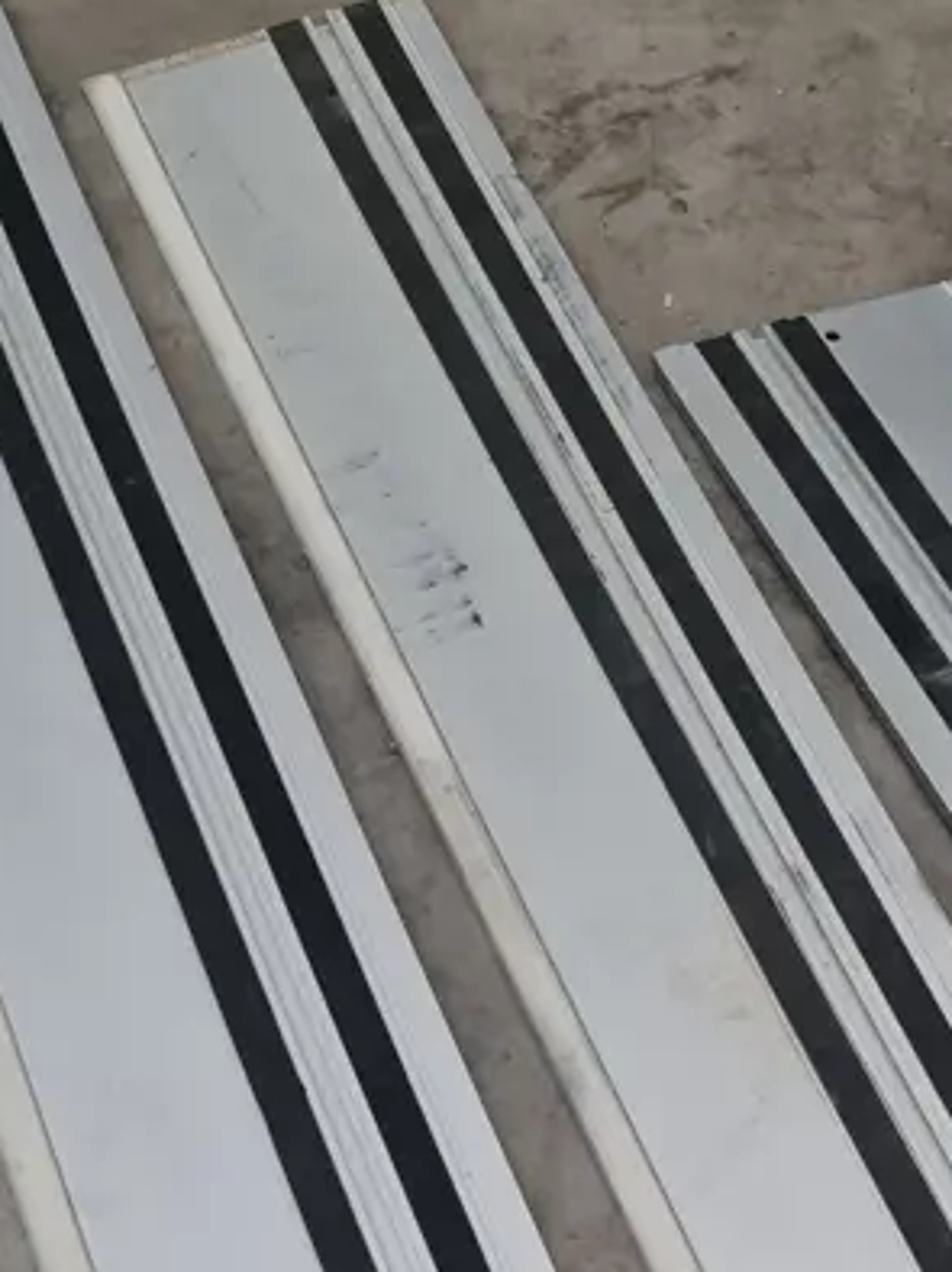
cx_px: 997
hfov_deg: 21.6
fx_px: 2386
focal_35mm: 65
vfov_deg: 27.4
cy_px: 1388
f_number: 1.8
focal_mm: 7
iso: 50
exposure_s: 1/100
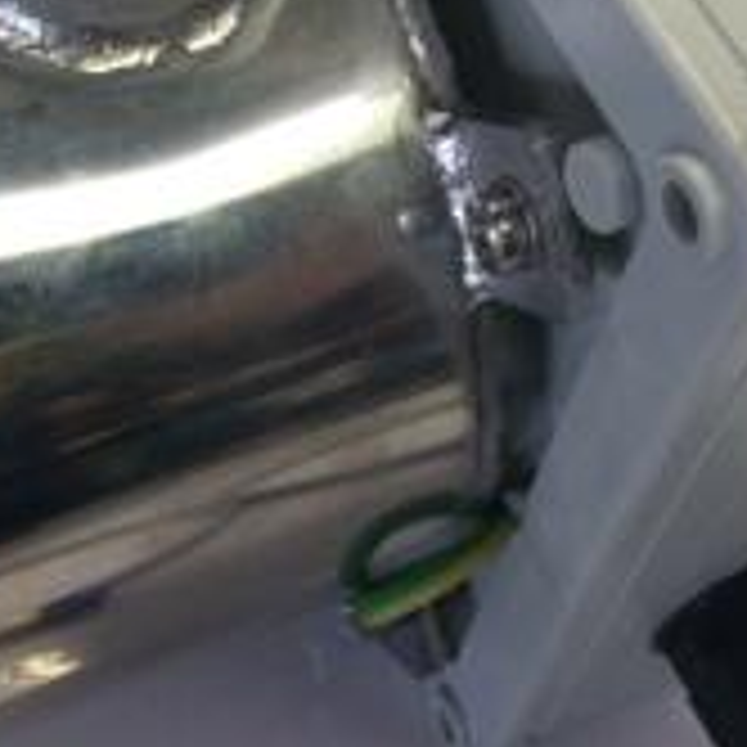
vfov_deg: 24.6
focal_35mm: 69
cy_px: 144
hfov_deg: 25.0
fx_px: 1685
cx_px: 302
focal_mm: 4.15
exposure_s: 1/33
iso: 40
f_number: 2.2
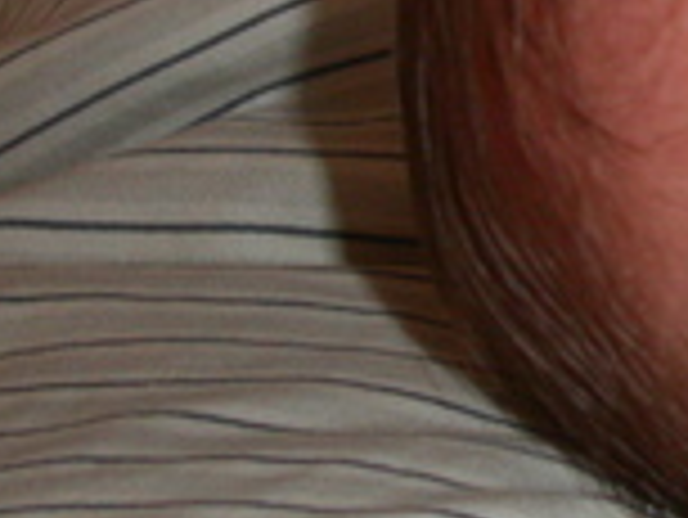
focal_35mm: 159
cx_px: 1295
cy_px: -5
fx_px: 3163
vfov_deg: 9.3
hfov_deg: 11.4
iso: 100
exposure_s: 1/30
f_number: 2.8
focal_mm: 7.8
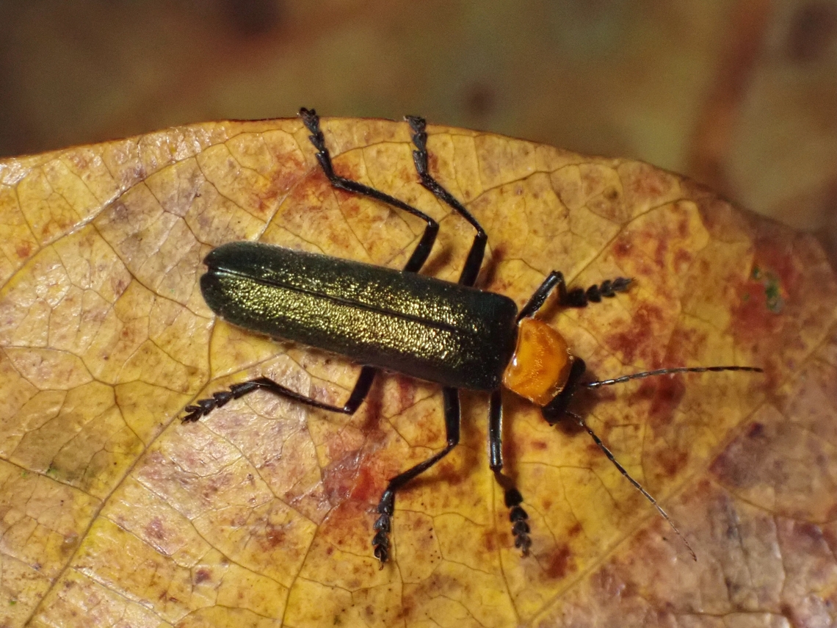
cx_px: 418
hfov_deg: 19.6
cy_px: 314
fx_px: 2418
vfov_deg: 14.8
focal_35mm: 100
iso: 1600
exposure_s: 1/500
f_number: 18
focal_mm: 18
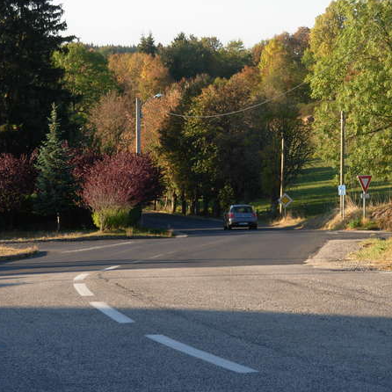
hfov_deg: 11.1
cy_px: 196
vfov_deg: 11.1
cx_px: 213
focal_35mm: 157
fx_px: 2011
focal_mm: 21.8
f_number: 4.4
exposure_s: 1/157
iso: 79
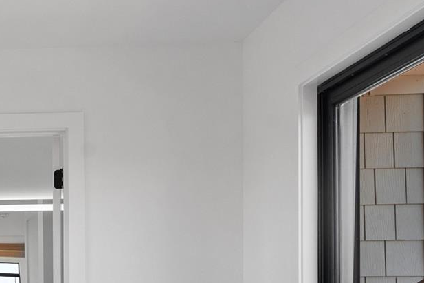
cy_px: 297
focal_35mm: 63
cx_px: -74
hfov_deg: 28.2
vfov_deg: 20.7
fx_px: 742
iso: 320
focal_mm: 19
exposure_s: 1/30
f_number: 7.1
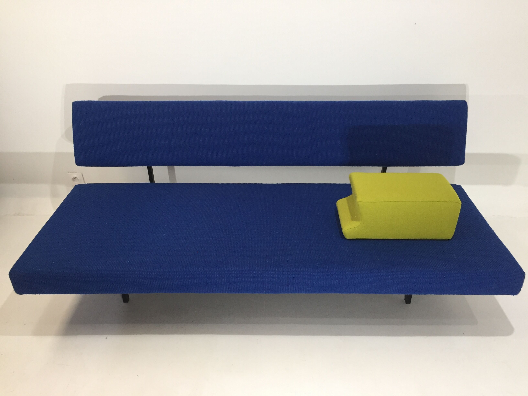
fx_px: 442
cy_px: 198
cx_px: 264
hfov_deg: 61.7
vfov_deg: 48.2
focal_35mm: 29
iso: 80
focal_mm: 4.15
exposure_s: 1/33
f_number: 2.2
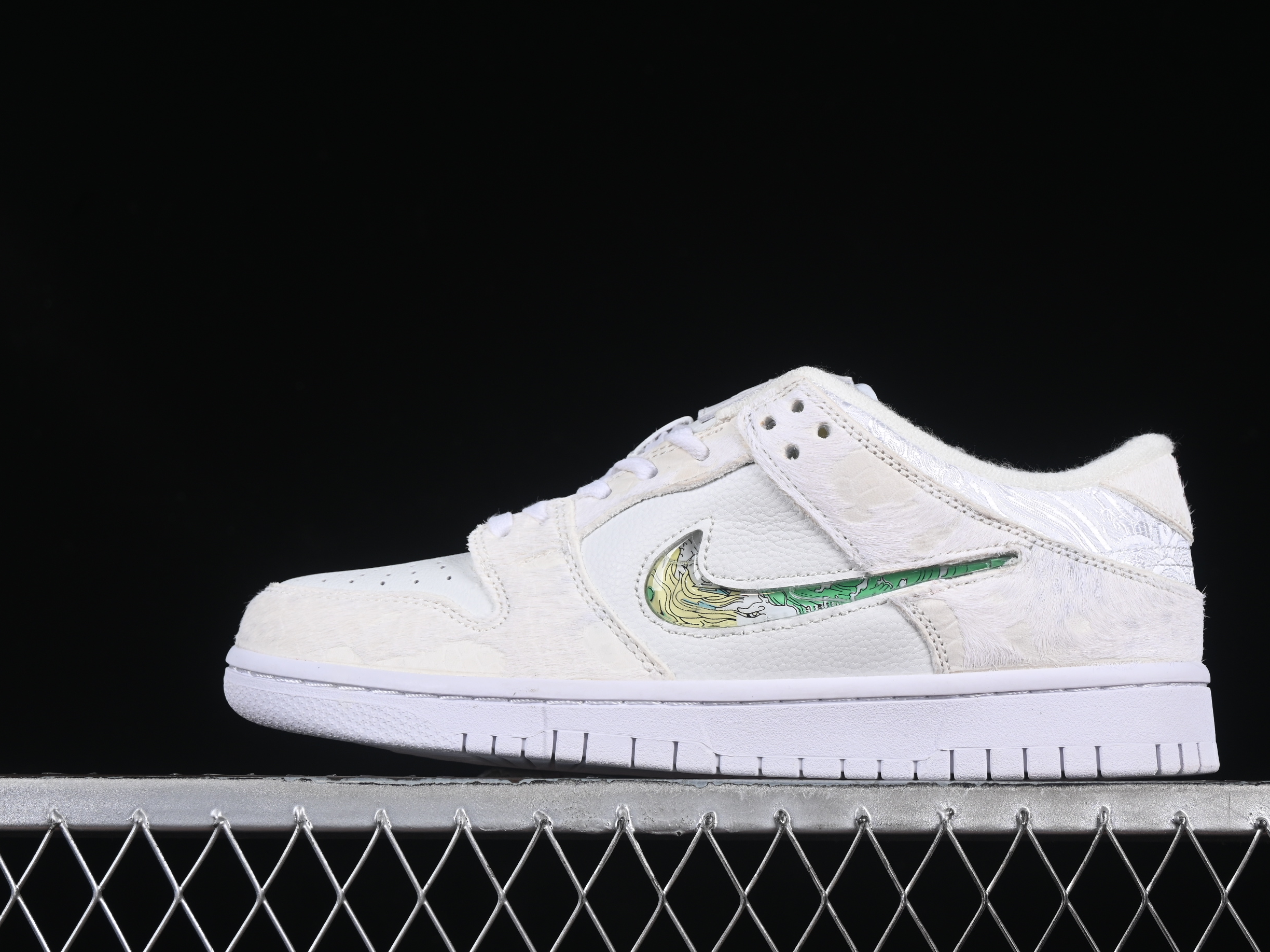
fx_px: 3008
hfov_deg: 23.8
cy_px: 480
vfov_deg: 18.0
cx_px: 719
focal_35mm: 82
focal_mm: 50
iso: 160
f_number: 8
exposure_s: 1/80
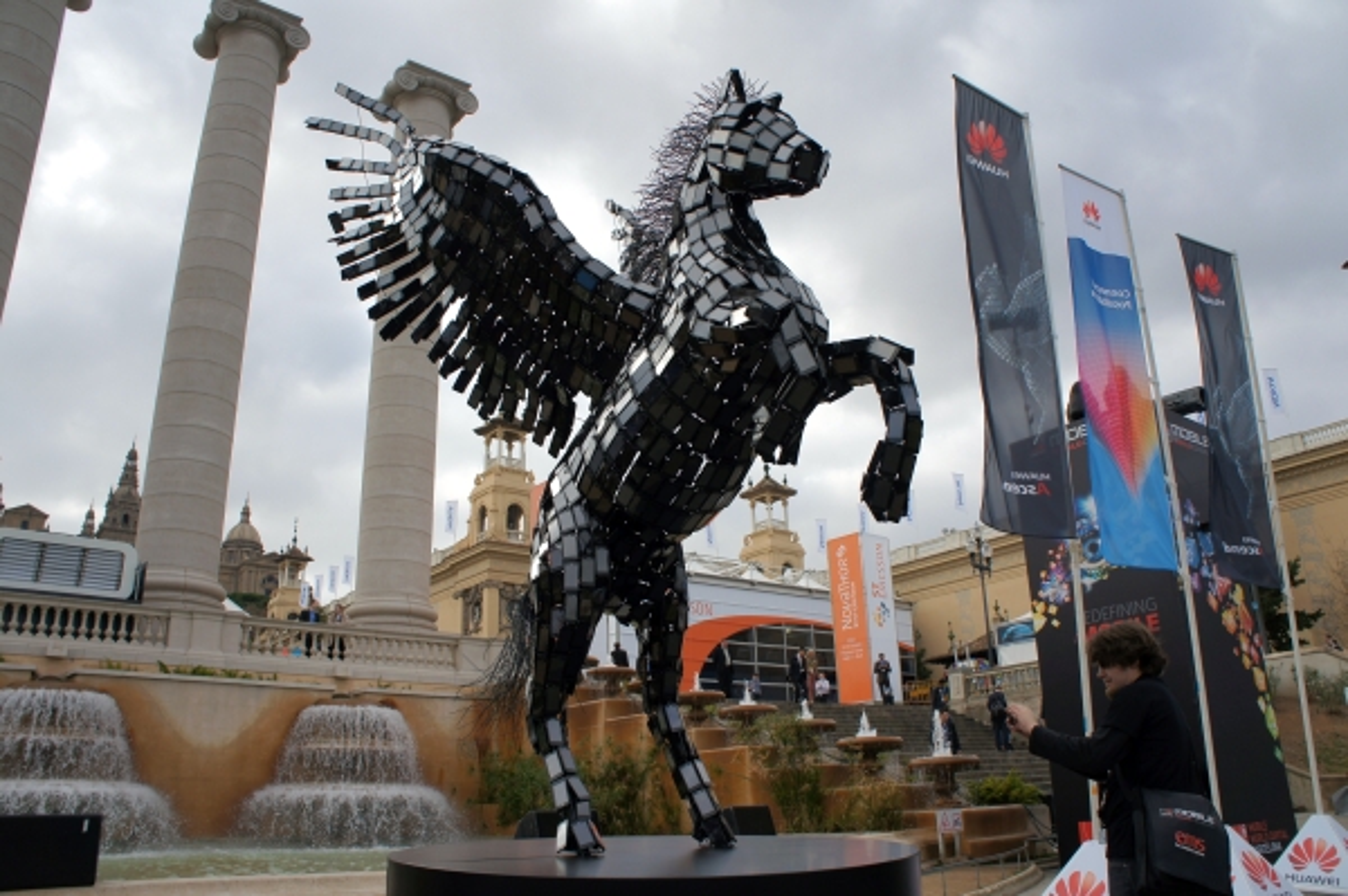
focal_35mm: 27
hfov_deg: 67.4
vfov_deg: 47.9
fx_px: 1010
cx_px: 674
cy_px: 448
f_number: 6.3
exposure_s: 1/400
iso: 200
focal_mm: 18
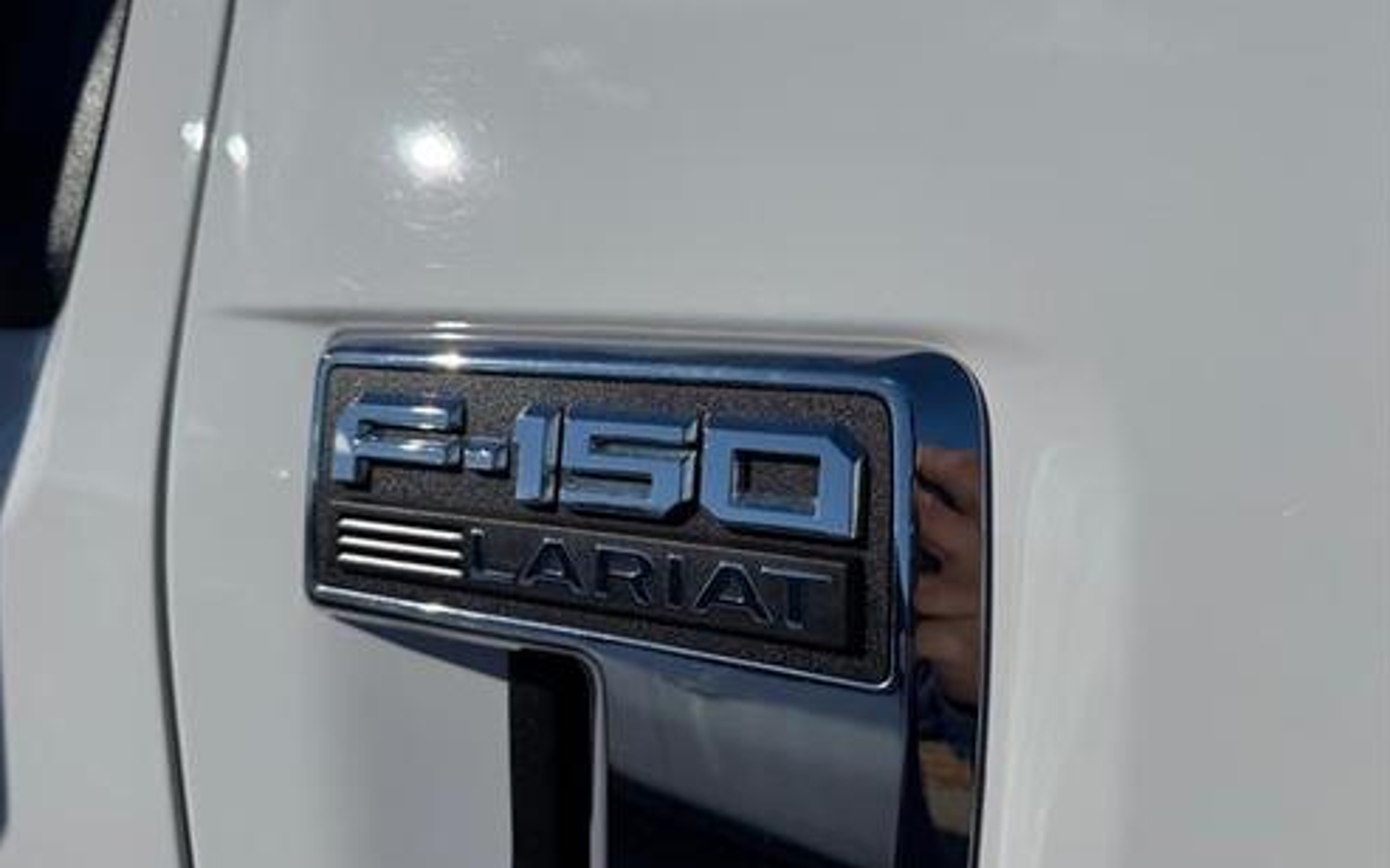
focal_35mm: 26
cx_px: 685
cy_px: 395
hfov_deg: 70.4
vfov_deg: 47.5
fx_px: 985
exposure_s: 1/15152
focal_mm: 6.76
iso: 64
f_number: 1.78
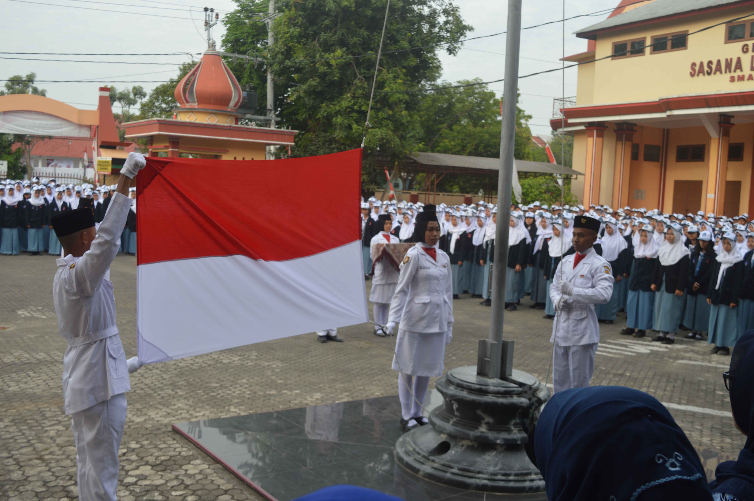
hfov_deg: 53.2
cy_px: 250
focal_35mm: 36
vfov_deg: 36.8
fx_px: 753
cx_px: 377
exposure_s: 1/125
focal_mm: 24
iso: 100
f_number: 5.6
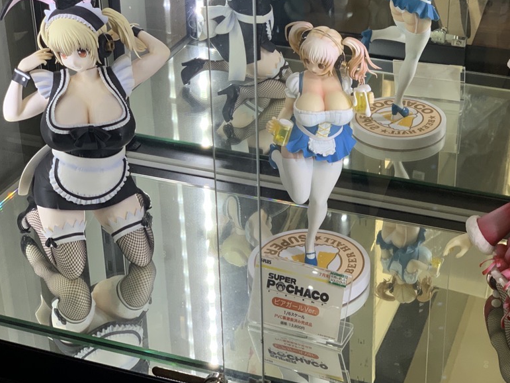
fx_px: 1061
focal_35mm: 72
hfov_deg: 26.9
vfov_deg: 20.4
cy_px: 151
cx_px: 323
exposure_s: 1/122
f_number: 2.4
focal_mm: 6
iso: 80
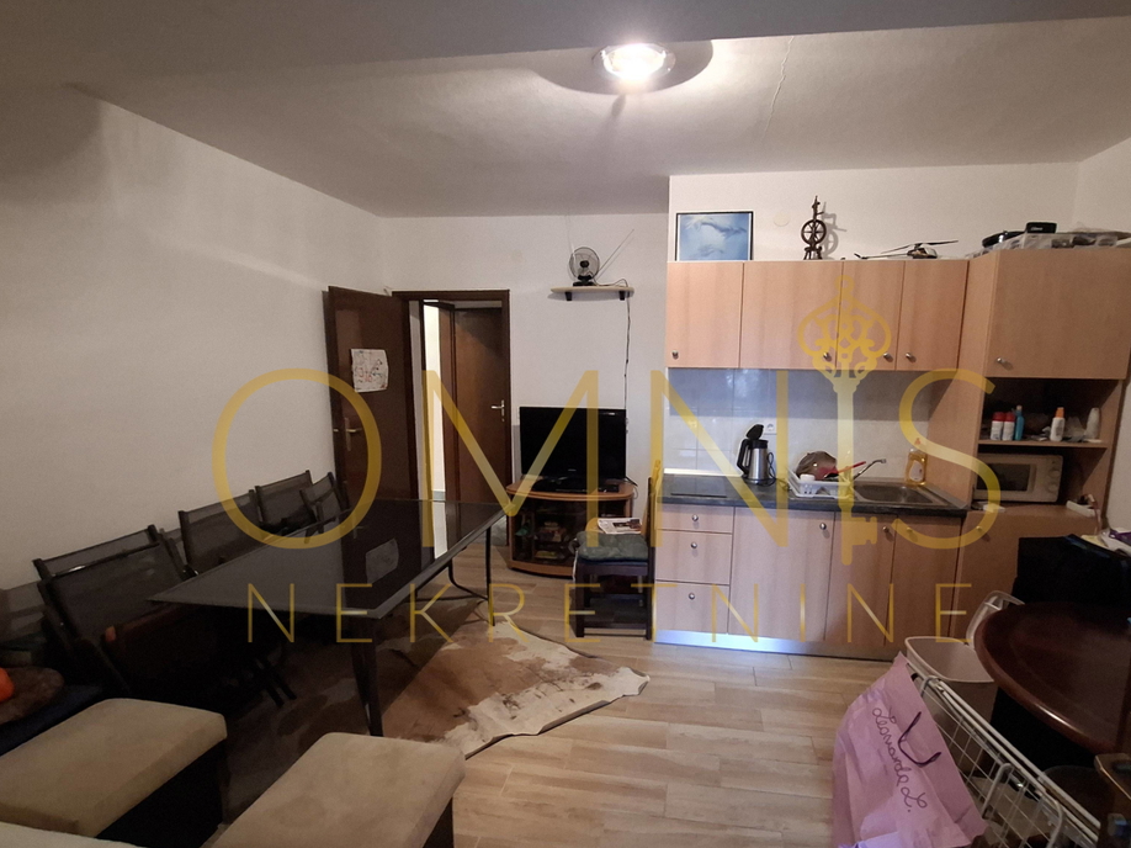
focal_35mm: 17
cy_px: 459
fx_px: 555
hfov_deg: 90.9
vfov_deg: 74.6
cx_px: 606
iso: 500
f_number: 2.2
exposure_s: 1/20
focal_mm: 1.74
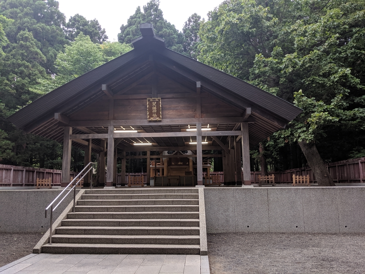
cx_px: 182
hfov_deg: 65.3
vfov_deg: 51.4
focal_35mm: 27
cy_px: 137
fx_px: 285
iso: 91
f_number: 1.8
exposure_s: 1/120
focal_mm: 4.44
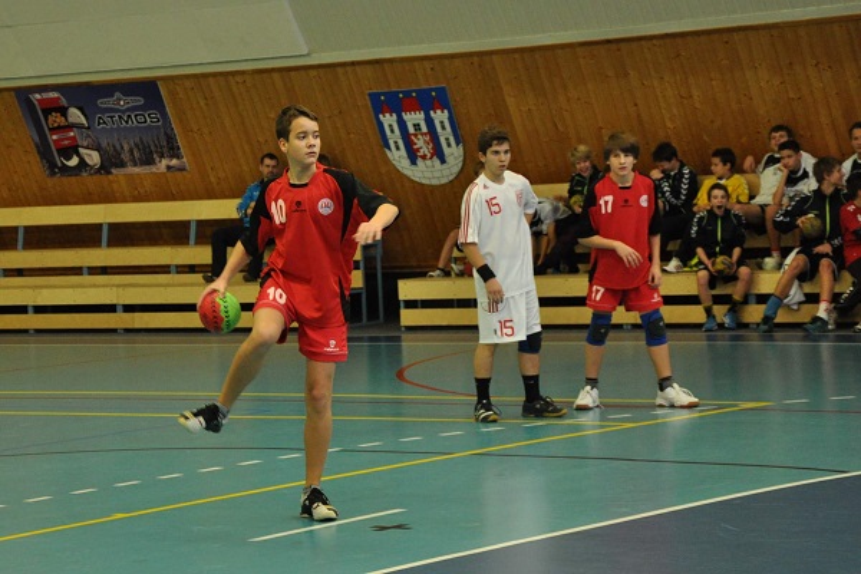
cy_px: 287
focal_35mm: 87
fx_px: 2081
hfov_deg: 23.4
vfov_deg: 15.7
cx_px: 430
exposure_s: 1/125
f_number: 5
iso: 1600
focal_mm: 58
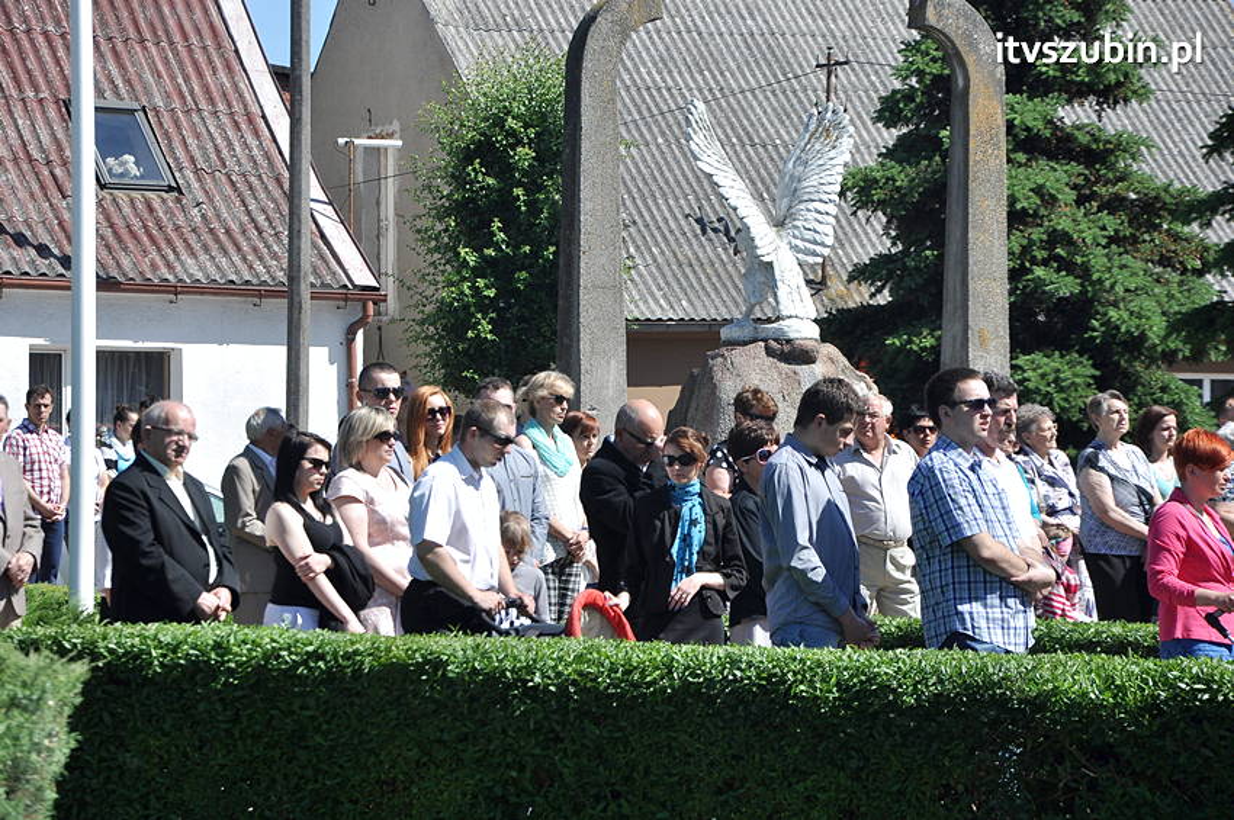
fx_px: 5393
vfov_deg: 8.7
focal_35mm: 158
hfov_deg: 13.1
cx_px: 617
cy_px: 410
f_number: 8
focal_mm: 105
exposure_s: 1/1000
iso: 400
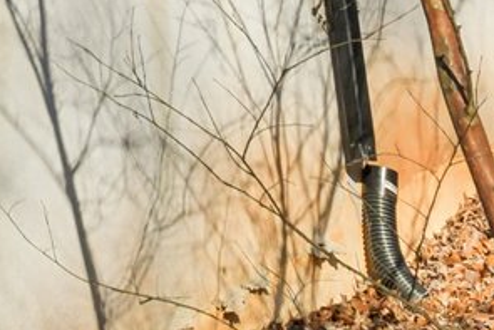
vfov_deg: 9.2
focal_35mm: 118
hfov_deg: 16.1
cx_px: -216
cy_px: -669
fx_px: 1620
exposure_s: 1/1600
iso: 800
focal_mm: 17
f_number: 8
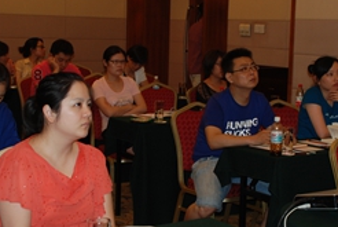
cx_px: 194
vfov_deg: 18.0
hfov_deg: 26.6
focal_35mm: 76
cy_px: 107
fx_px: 715
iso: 200
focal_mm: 26
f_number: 4
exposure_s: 1/60
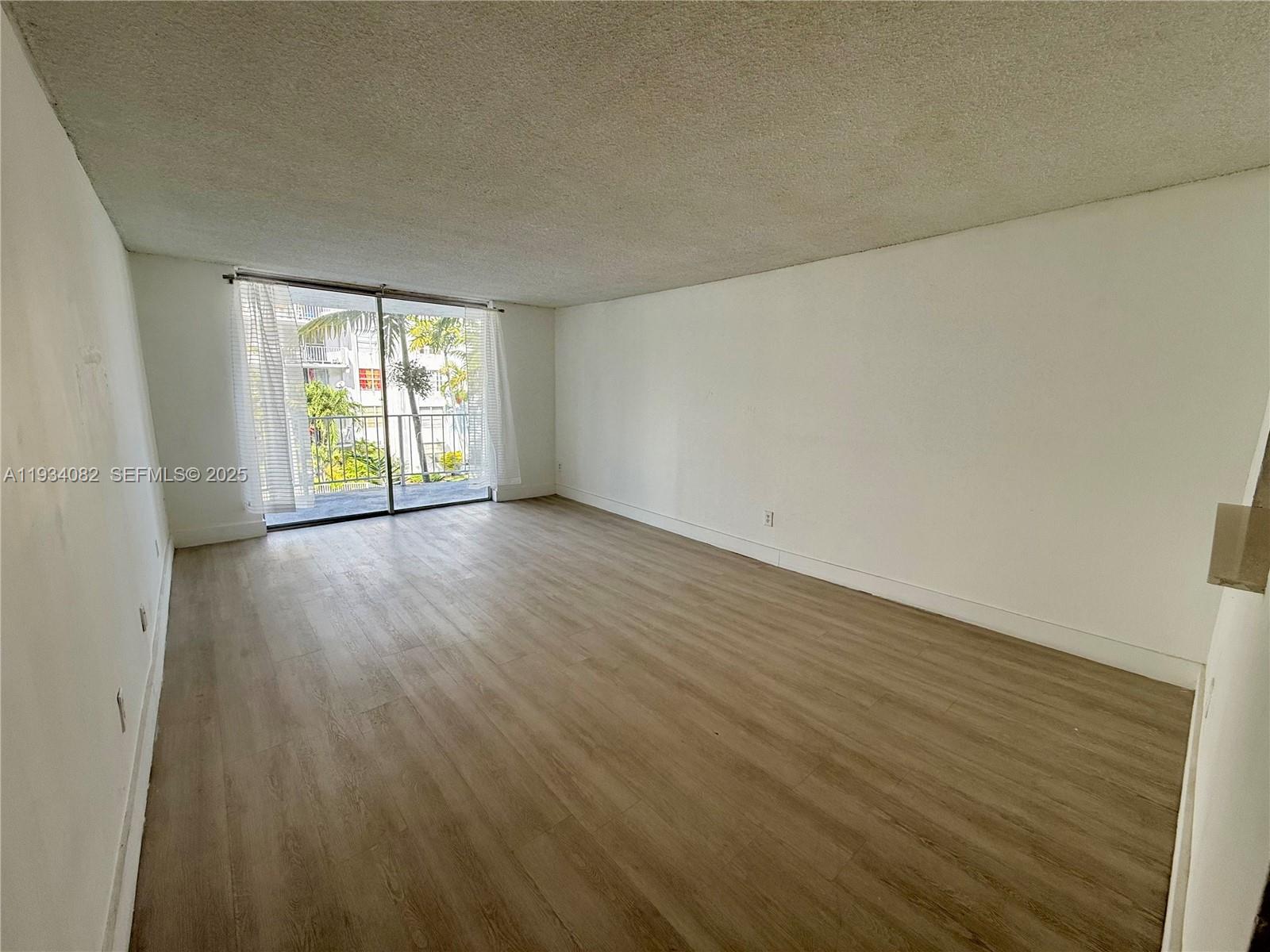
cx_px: 635
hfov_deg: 102.1
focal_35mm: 14
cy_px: 476
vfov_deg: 85.7
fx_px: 514
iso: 64
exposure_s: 1/296
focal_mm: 2.22
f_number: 2.2
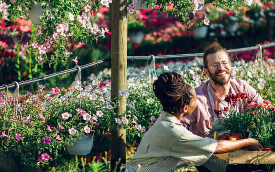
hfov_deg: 17.2
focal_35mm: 121
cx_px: 171
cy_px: 111
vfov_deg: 10.8
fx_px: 906
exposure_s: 1/1600
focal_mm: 85
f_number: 1.8
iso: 100
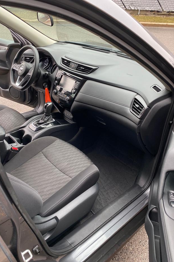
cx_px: 76
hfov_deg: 46.3
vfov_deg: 65.5
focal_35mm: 28
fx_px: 203
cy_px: 127
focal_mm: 4.25
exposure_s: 1/107
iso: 125
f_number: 1.8
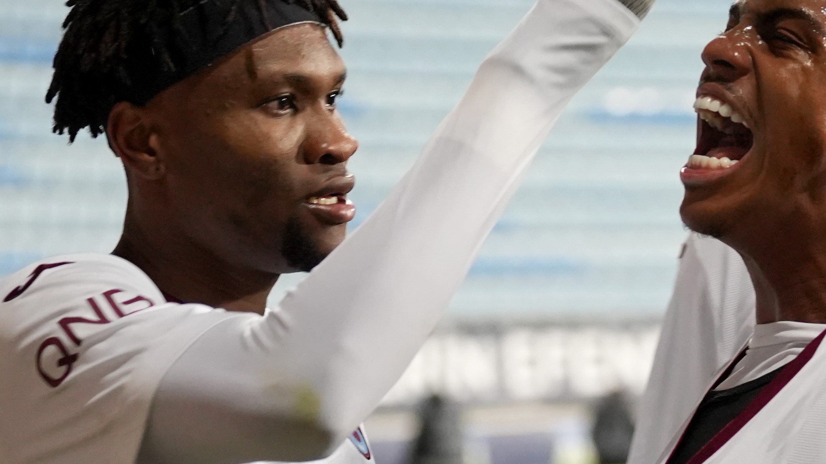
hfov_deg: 9.1
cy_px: 386
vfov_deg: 5.1
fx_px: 5169
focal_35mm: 236
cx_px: 707
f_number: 2.8
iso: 3200
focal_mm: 70
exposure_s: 1/320
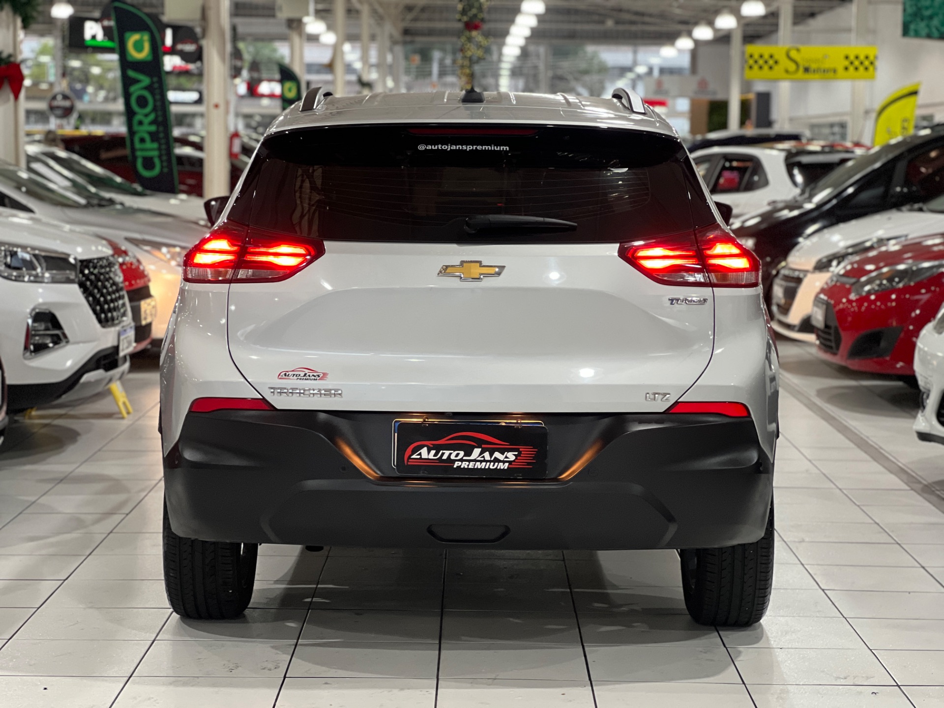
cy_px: 354
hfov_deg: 25.3
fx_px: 2100
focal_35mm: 77
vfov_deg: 19.1
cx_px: 472
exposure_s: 1/40
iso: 320
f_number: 2.8
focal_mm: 9
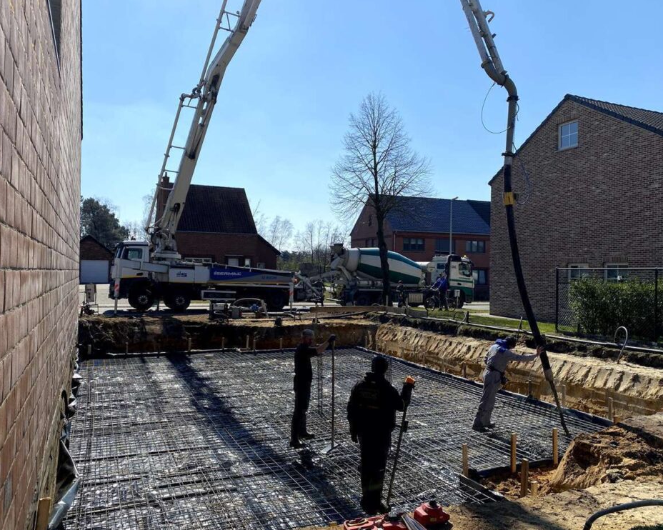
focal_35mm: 28
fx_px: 549
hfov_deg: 62.1
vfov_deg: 51.5
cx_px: 357
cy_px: 272
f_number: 1.8
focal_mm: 4.25
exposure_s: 1/4831
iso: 32
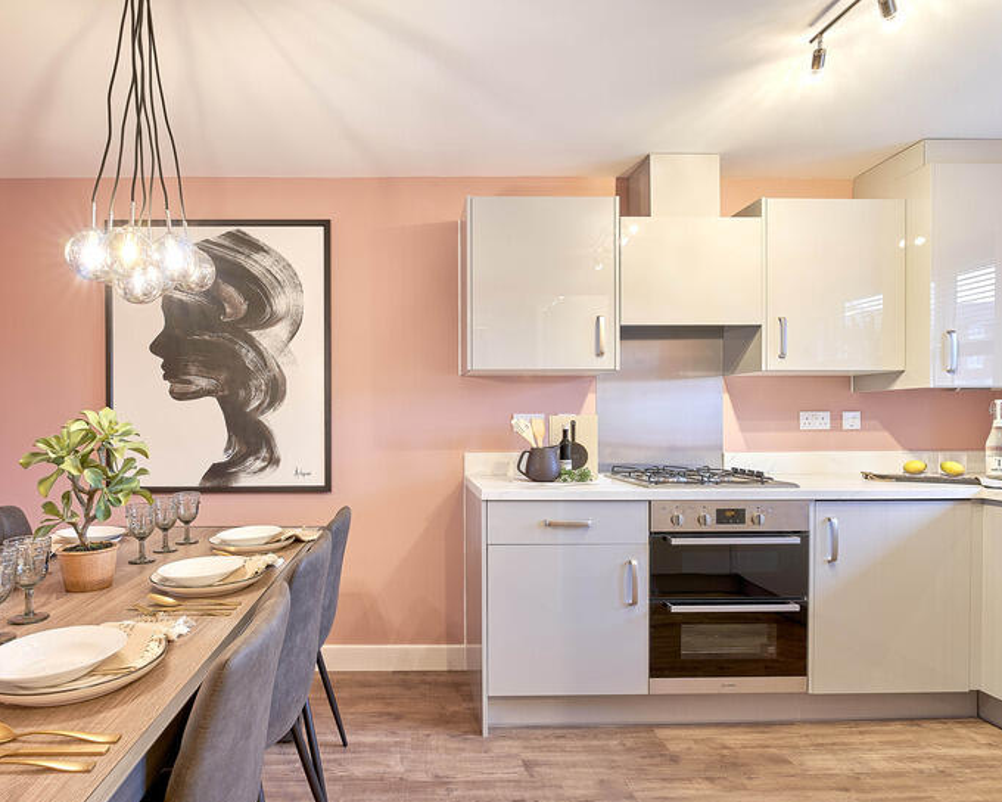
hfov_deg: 81.0
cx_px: 408
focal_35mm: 19
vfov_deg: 69.5
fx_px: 578
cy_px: 421
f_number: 10
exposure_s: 1.6
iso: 100
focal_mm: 16.4
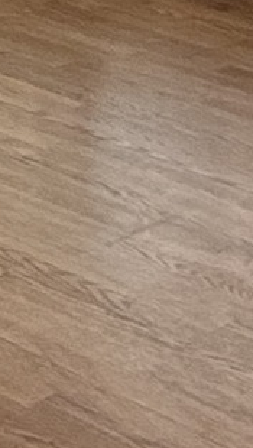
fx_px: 1796
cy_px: -262
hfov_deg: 8.1
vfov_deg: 13.3
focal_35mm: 151
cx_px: 80
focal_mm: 2.22
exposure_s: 1/120
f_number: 2.2
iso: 250
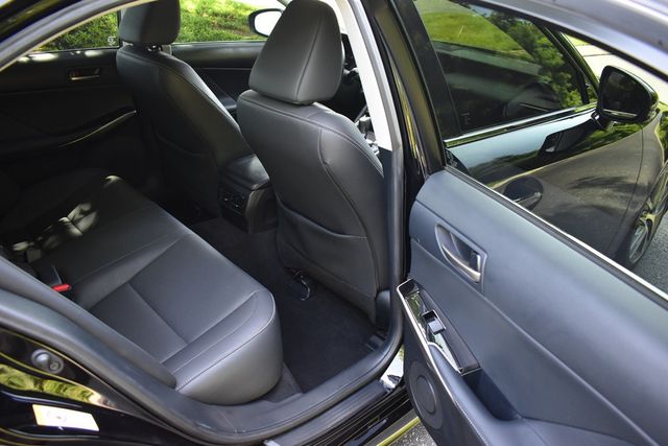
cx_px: 334
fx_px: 501
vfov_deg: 48.0
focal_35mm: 27
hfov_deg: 67.4
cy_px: 223
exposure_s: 1/125
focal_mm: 18
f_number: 3.5
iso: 900
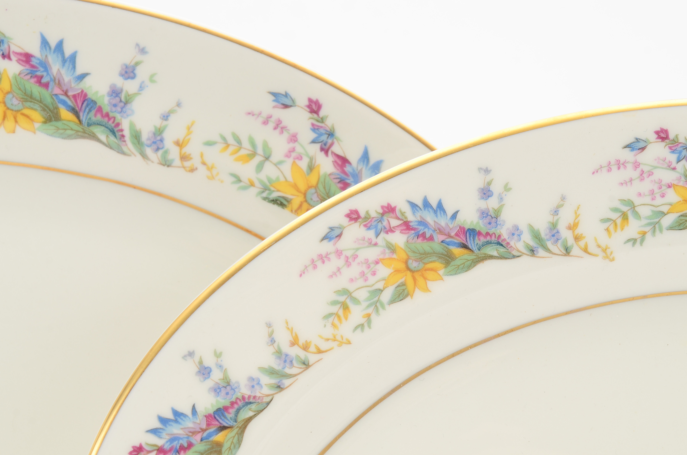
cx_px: 344
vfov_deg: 16.5
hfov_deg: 24.7
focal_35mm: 82
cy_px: 228
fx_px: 1571
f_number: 11
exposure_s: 1/80
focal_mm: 55
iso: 250
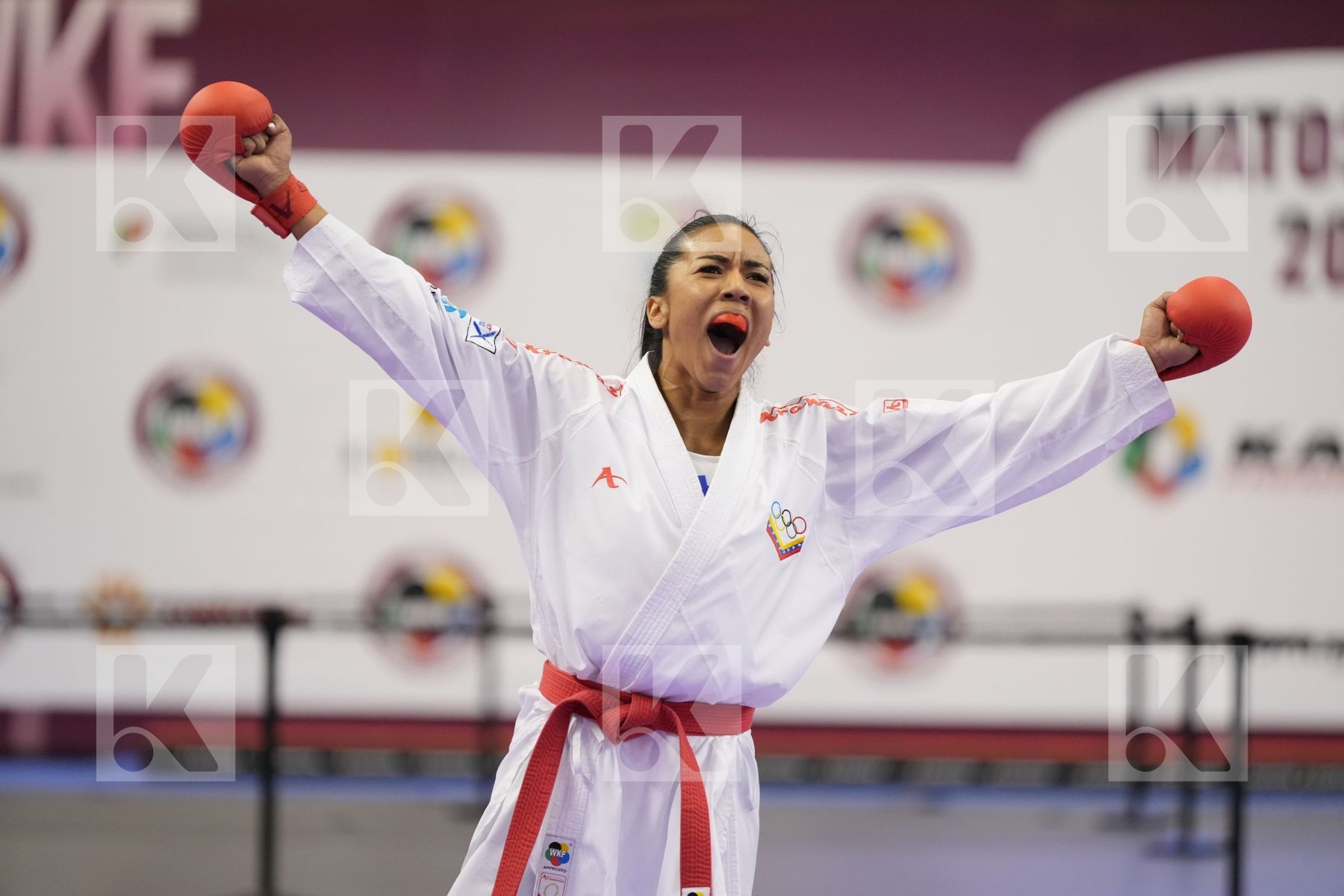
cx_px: 672
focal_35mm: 191
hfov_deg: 10.8
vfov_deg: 7.2
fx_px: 7130
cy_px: 448
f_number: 2.8
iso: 3200
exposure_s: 1/1000
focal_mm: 191
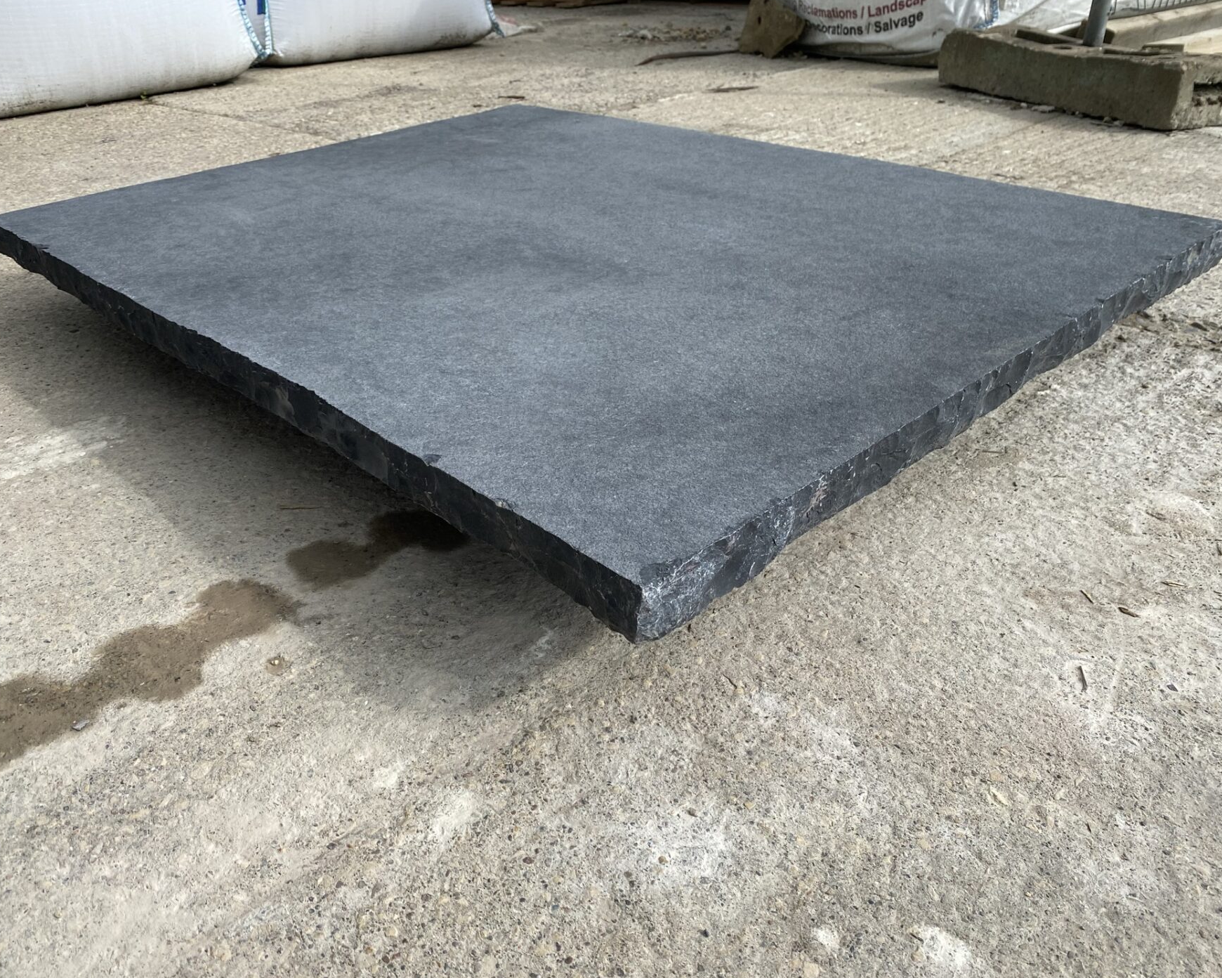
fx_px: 1013
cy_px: 489
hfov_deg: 62.2
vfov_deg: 51.5
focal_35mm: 28
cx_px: 607
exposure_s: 1/1629
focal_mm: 4.25
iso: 32
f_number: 1.8
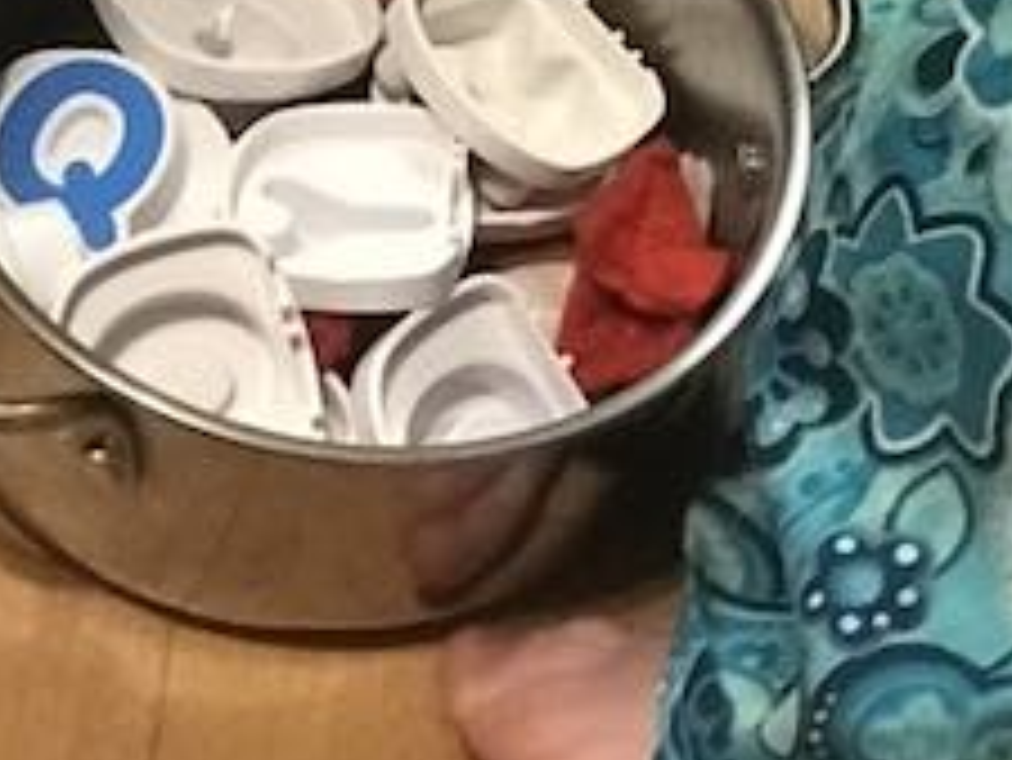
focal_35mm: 190
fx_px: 5558
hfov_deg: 10.1
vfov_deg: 7.7
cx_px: 1421
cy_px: -313
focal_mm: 6.6
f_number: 2.8
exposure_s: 1/60
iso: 1000
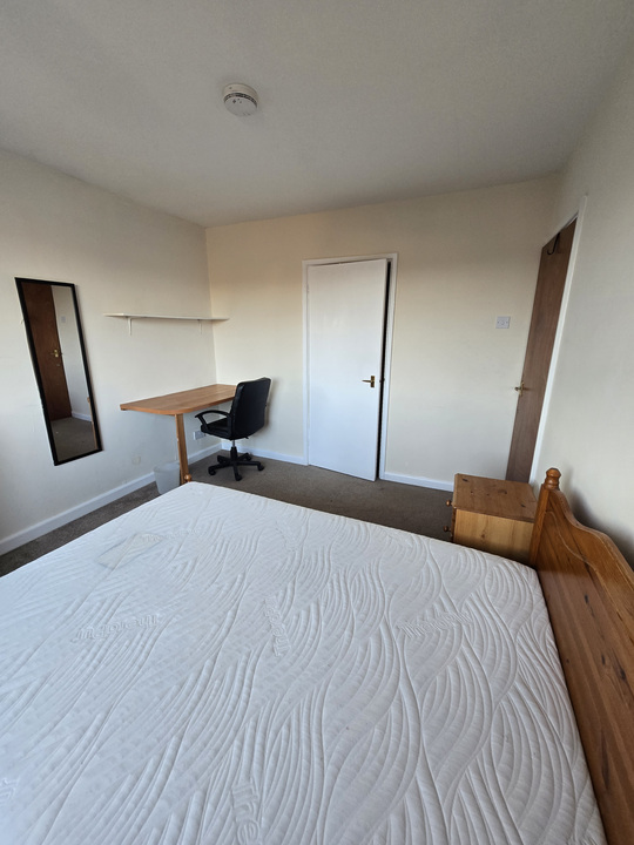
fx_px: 317
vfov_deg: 106.2
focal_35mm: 13
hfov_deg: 89.9
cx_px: 317
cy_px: 422
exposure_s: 1/50
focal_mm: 1.7
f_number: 2.2
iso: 125
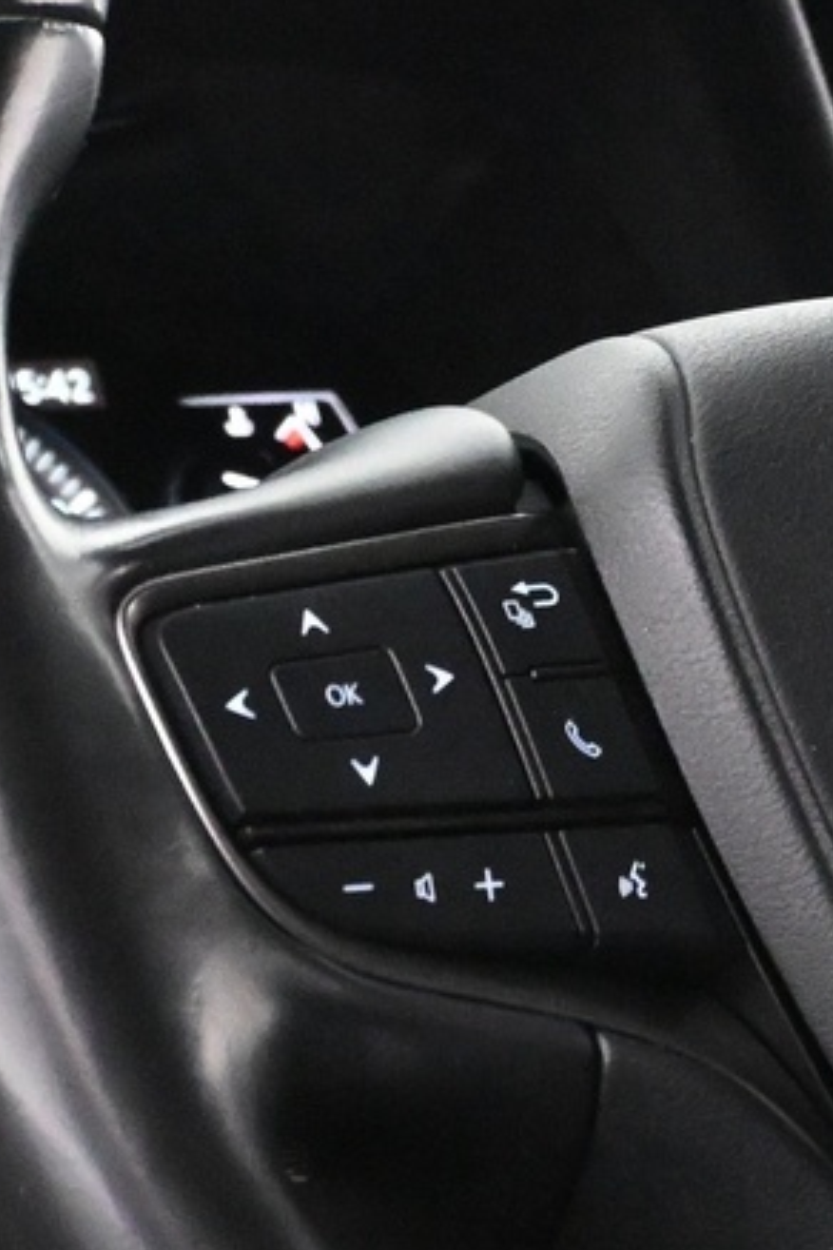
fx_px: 6071
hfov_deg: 7.8
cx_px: 850
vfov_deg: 11.8
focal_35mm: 175
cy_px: 668
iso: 8000
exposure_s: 1/60
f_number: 5
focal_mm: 31.5
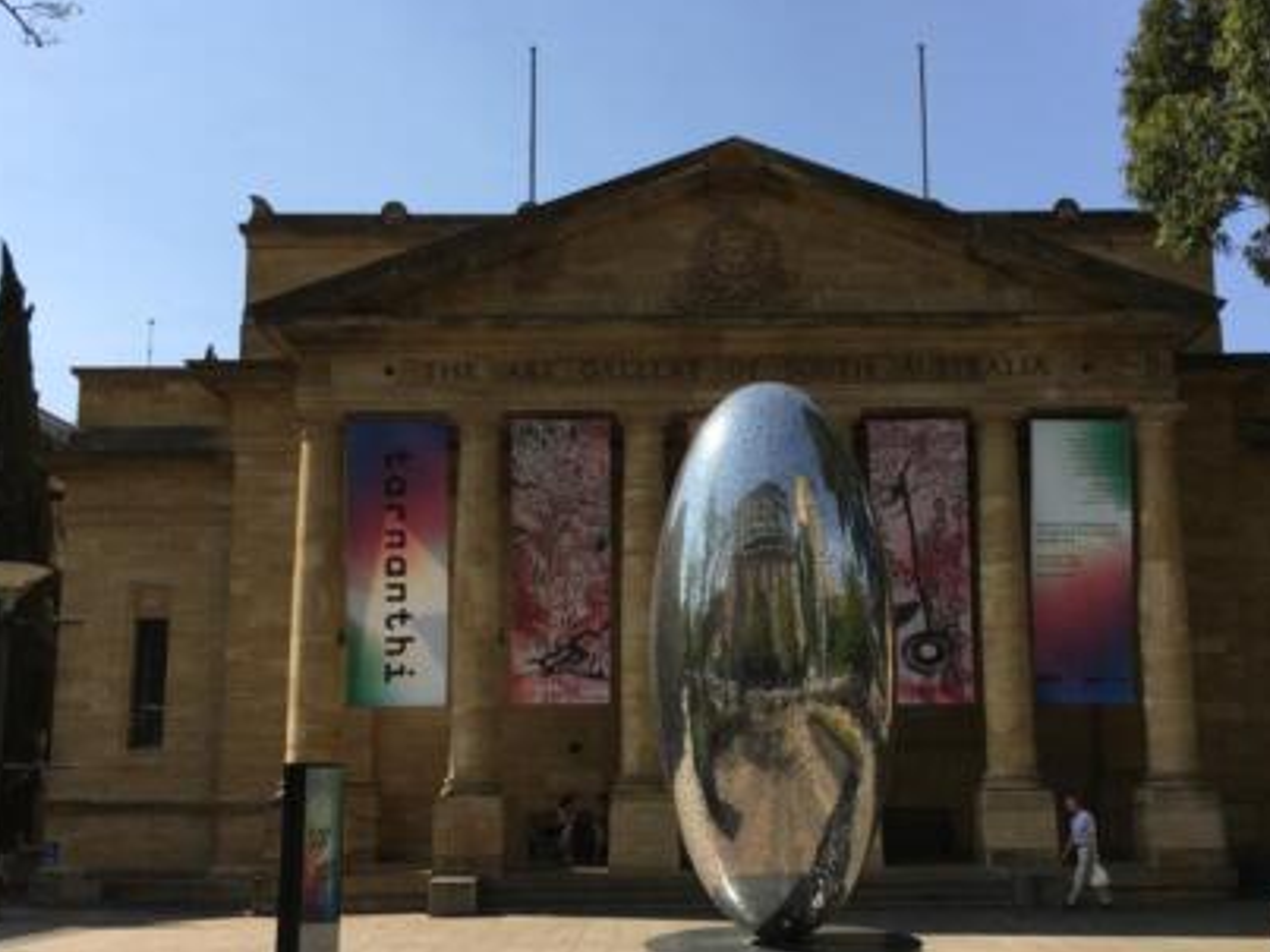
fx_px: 1320
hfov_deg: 51.2
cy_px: 563
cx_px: 715
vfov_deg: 39.5
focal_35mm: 36
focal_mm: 4.15
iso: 25
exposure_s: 1/1221
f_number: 2.2
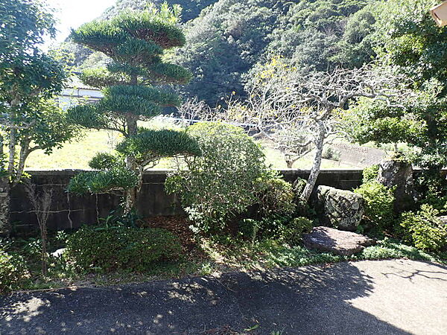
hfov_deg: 69.4
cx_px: 224
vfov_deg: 54.9
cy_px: 168
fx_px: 323
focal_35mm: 25
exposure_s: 1/200
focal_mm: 4.5
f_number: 2.8
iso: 100
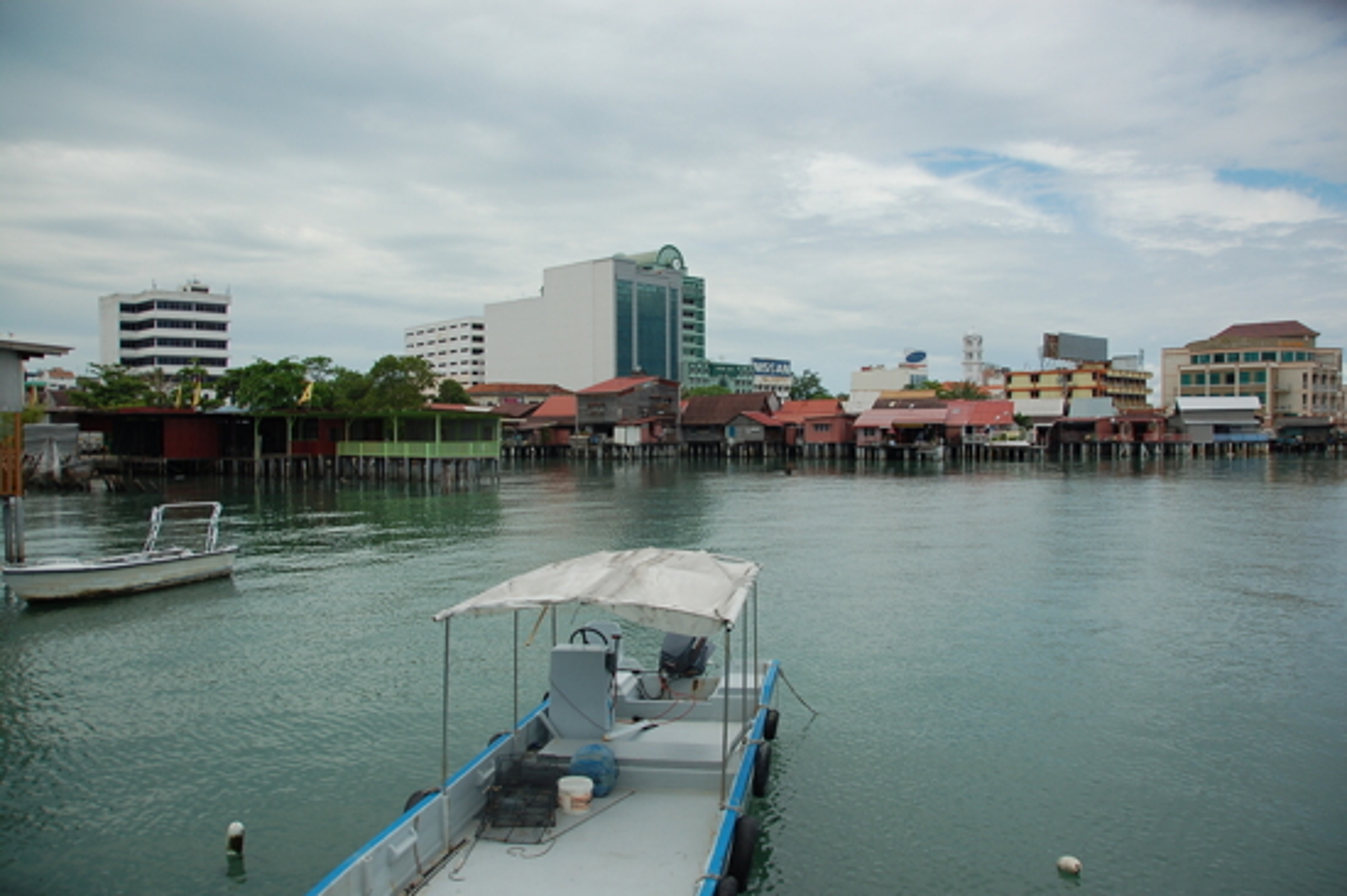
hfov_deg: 67.4
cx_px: 674
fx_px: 1010
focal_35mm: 27
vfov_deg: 47.9
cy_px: 448
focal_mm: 18
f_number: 3.5
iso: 200
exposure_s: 1/2500
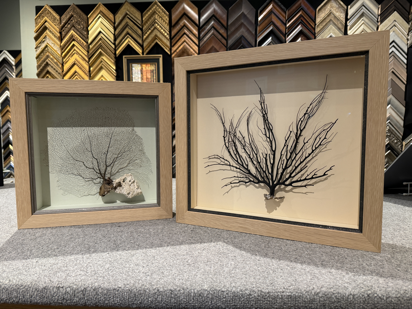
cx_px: 206
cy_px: 154
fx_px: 286
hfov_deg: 71.6
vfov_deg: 56.8
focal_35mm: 24
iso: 200
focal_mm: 6.86
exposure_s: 1/86
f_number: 1.78
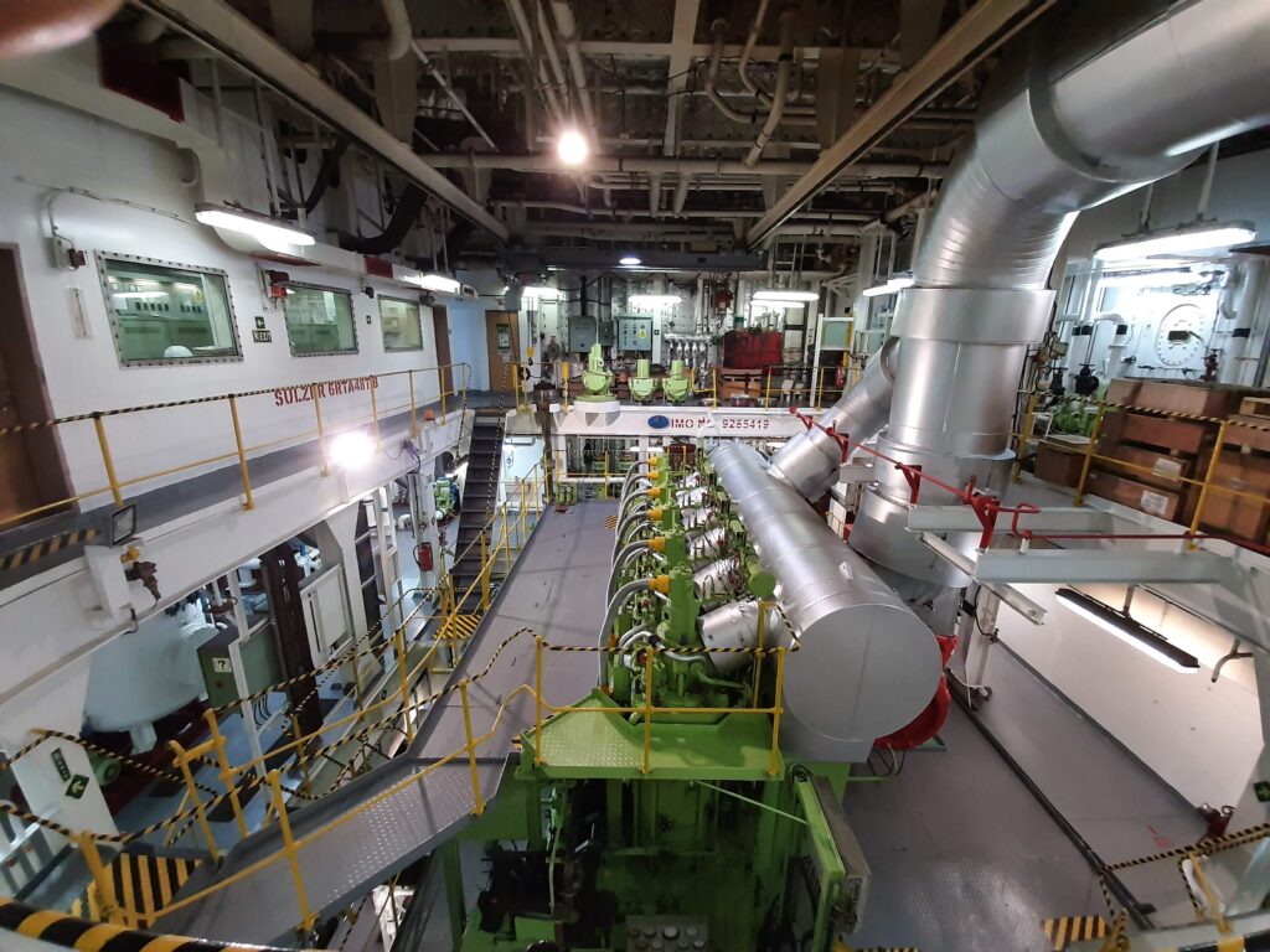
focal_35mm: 13
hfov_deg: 106.2
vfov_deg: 89.9
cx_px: 635
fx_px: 477
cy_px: 476
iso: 250
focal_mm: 1.42
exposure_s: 1/25
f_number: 2.2
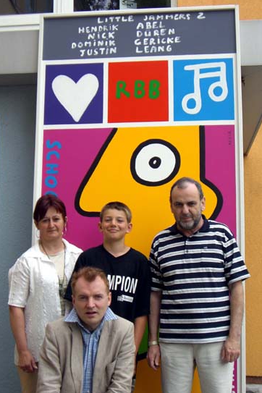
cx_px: 123
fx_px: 633
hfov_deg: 23.4
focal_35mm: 58
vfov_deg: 34.5
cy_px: 196
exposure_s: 1/160
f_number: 3.3
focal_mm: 9
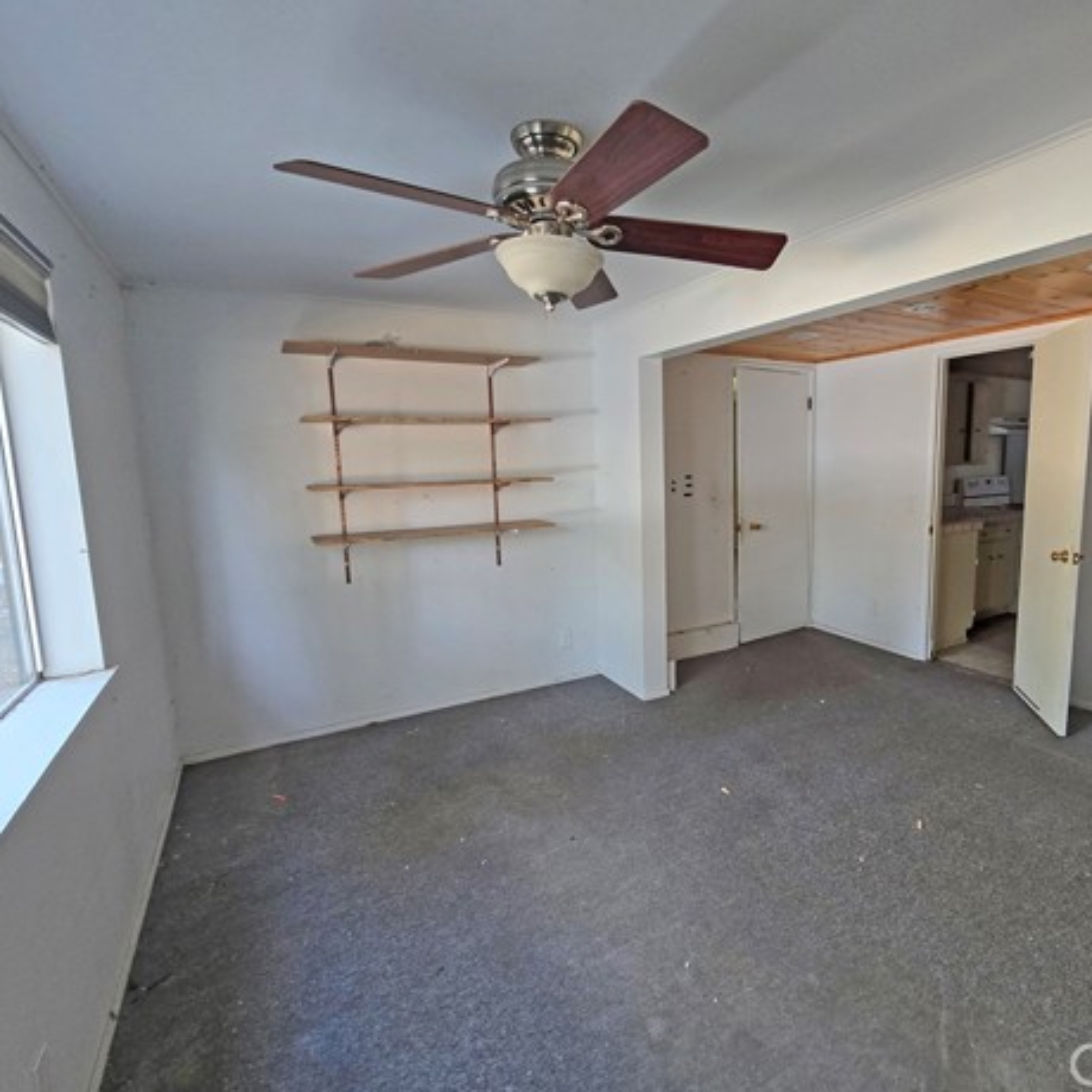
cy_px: 529
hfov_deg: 86.5
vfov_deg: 87.4
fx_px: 571
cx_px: 646
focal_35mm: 16
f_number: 2.2
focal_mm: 2.2
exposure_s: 1/60
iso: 200
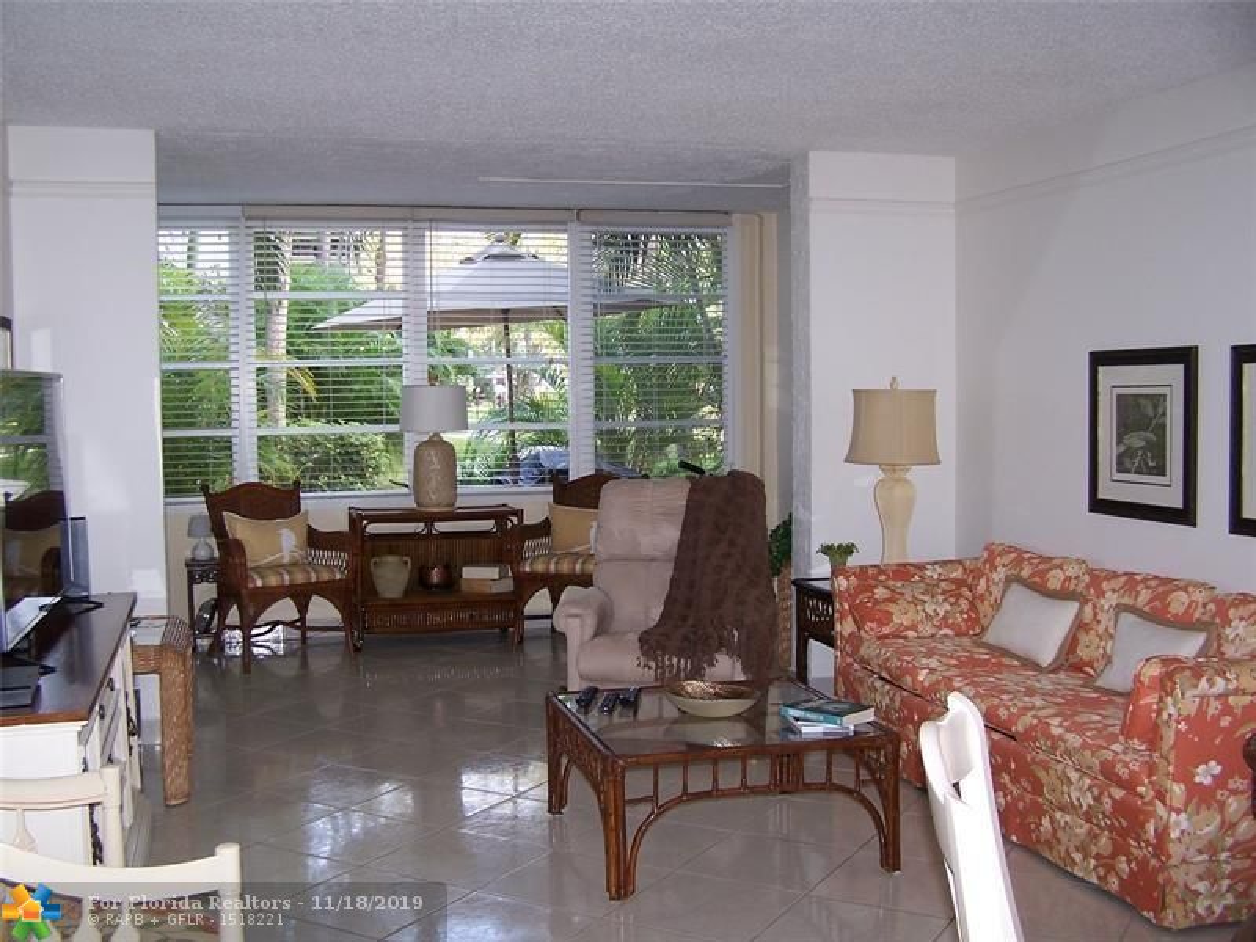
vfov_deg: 37.7
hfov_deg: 49.0
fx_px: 1379
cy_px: 471
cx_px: 628
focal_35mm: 38
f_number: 2.8
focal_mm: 6.3
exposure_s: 1/60
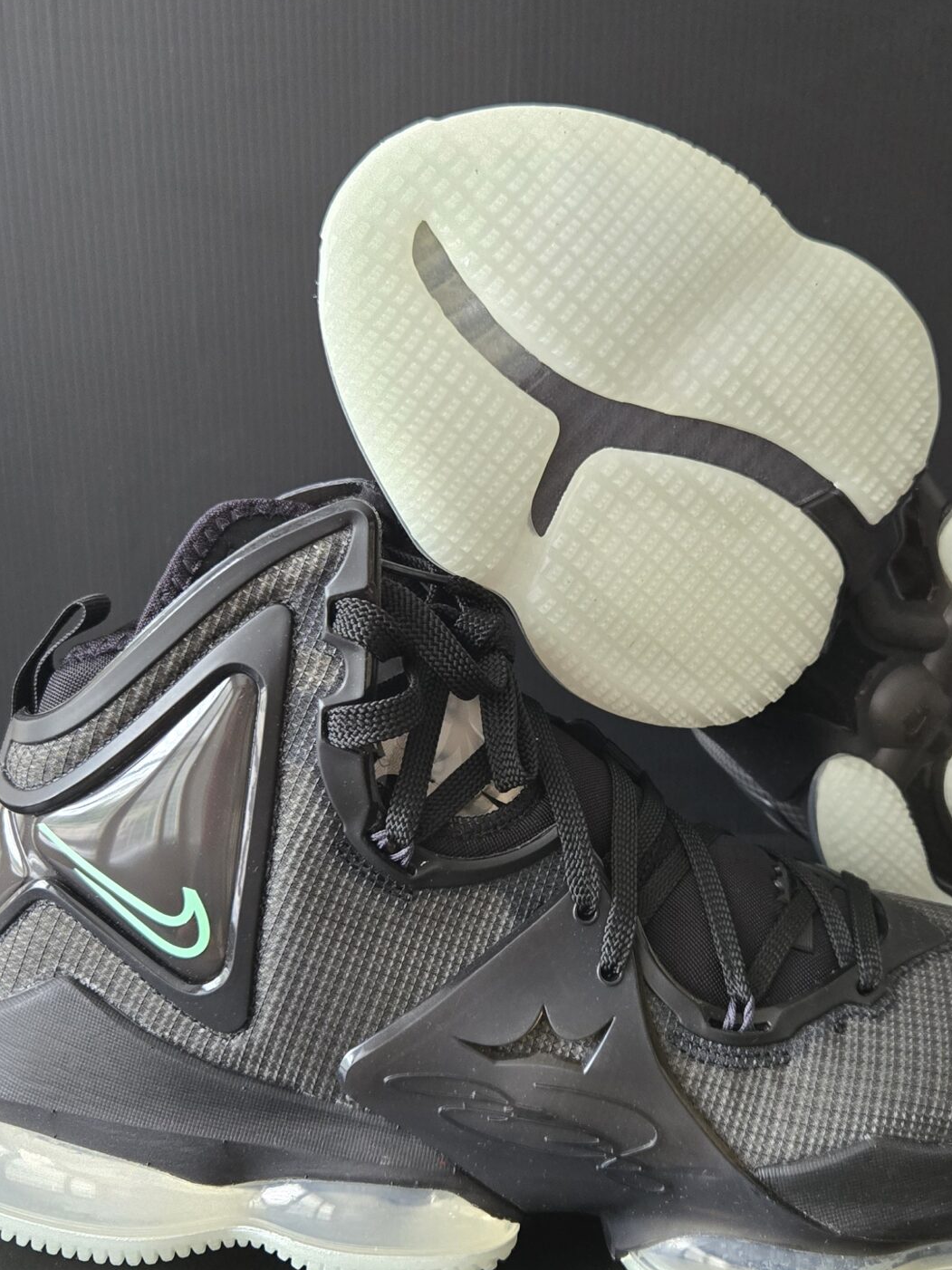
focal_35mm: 42
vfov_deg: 44.8
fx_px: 1541
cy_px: 655
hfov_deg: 34.1
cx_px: 608
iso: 640
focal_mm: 5.4
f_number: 1.8
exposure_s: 1/60
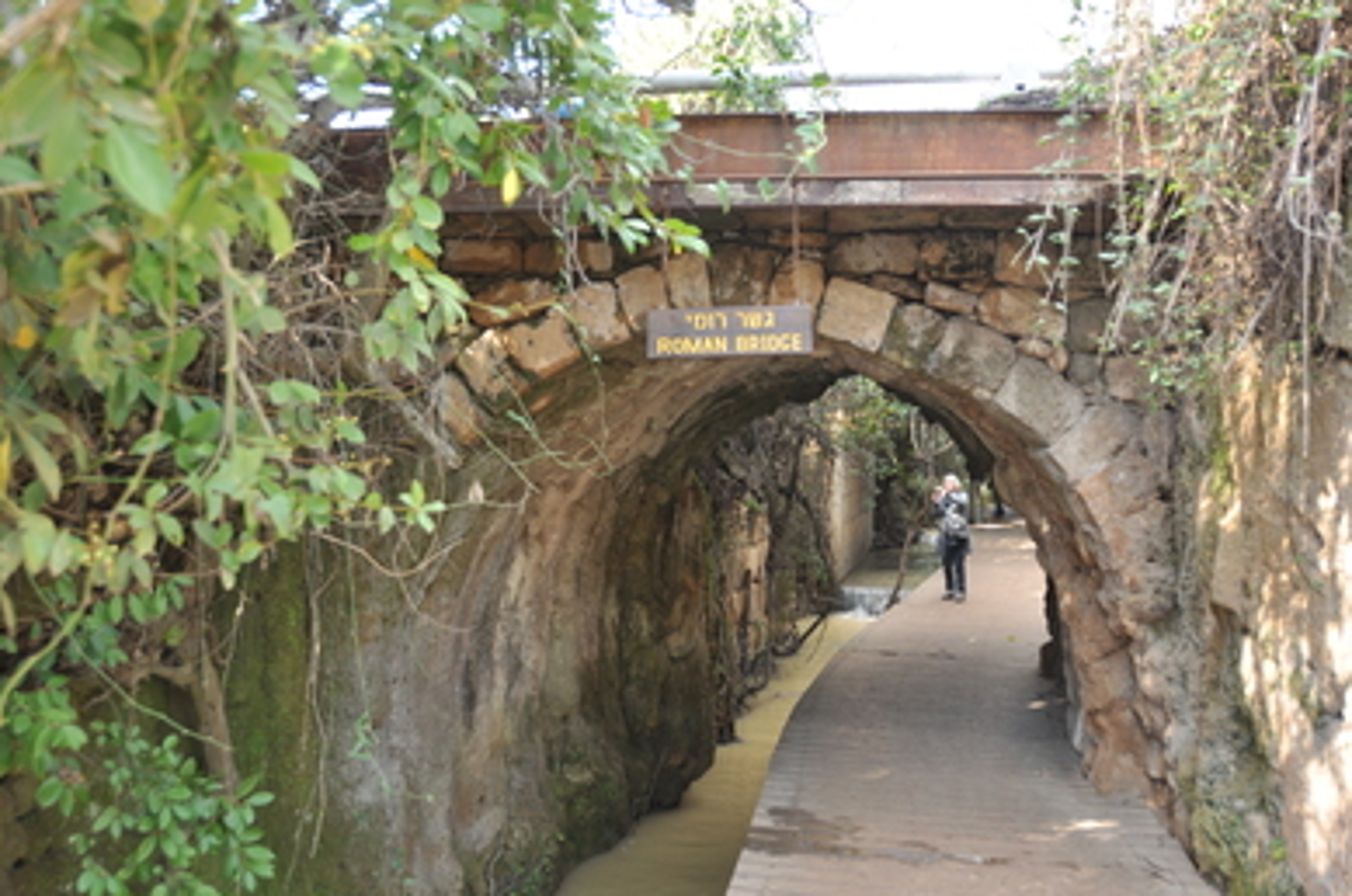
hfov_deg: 65.6
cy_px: 451
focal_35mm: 28
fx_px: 1050
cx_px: 669
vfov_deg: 46.3
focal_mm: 18
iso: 200
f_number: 4.5
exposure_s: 1/80
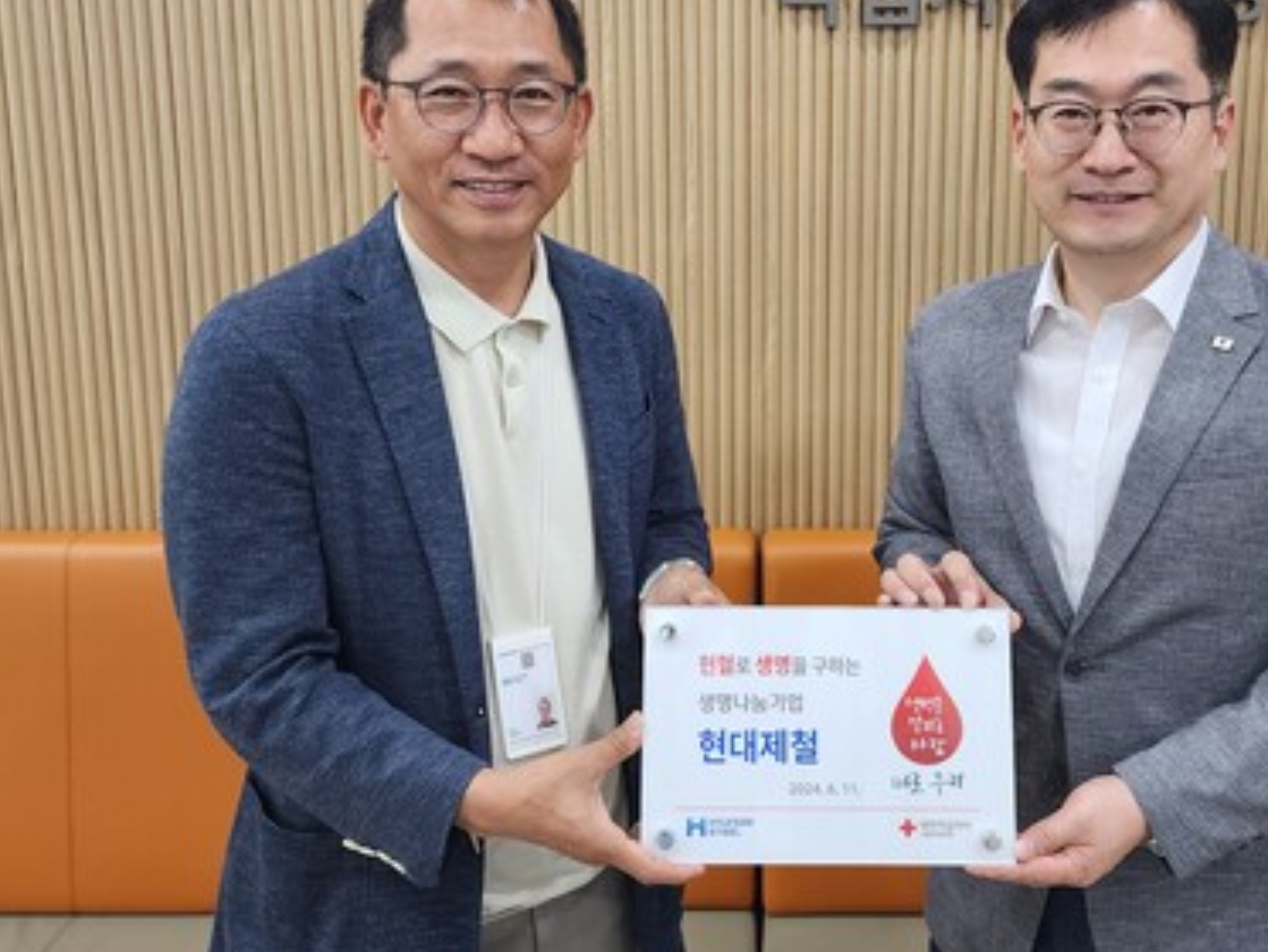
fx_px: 1356
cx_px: 758
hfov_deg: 49.8
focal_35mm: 37
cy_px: 347
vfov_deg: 38.4
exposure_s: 1/120
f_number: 1.8
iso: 125
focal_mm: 6.4
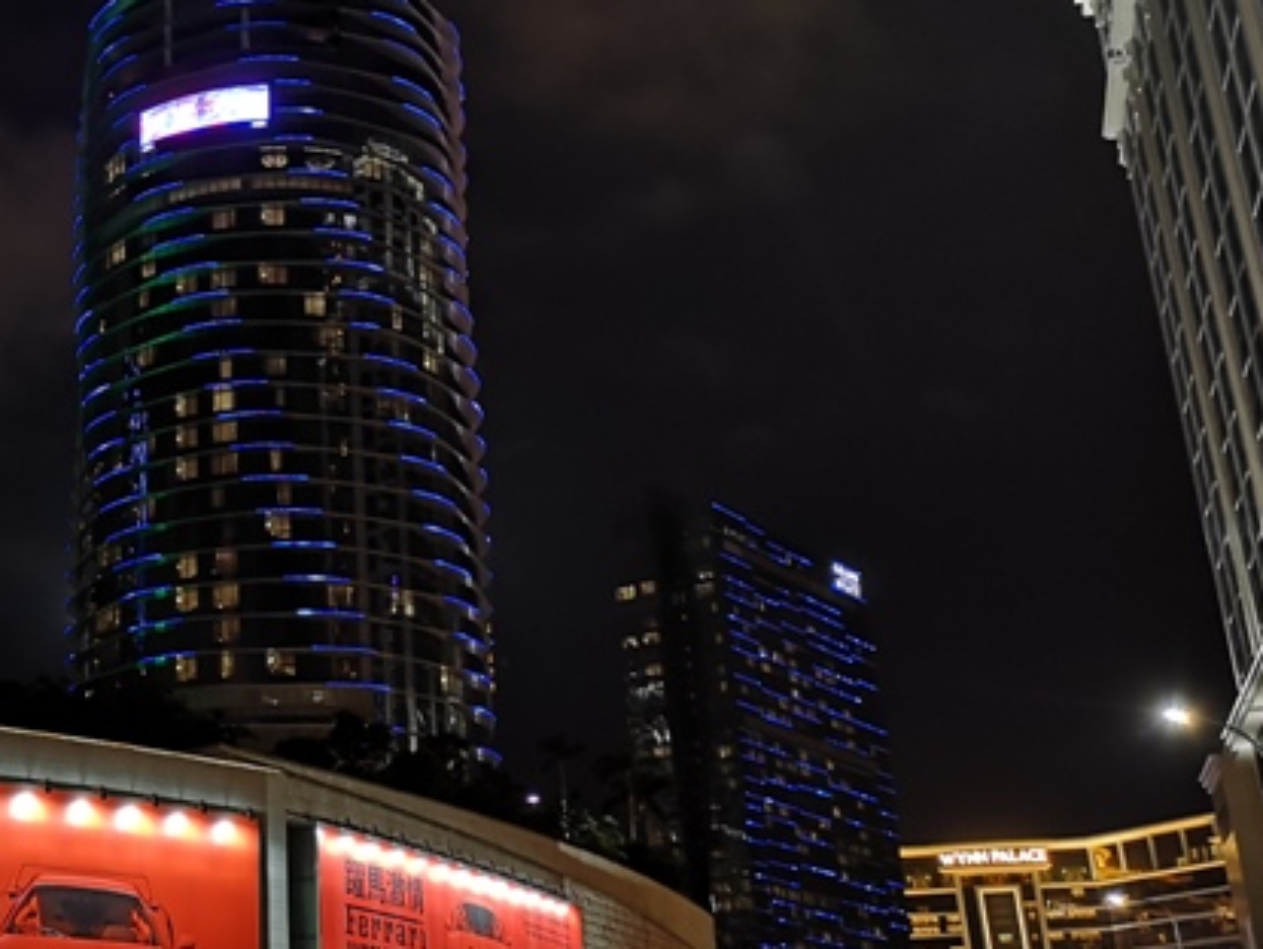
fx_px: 1899
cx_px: 161
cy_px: 444
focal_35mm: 52
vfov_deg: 28.1
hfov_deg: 35.0
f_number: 1.8
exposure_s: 1/33.3
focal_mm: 3.95
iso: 400
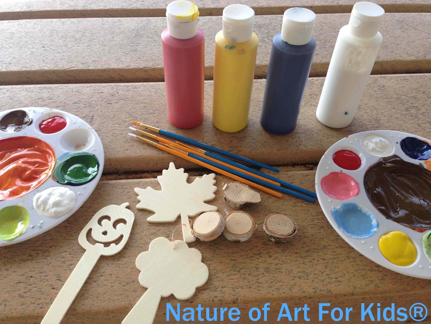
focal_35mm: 33
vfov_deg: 42.9
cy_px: 162
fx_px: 411
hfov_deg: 55.4
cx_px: 216
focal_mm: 4.12
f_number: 2.4
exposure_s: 1/301
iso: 50
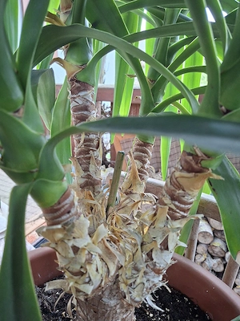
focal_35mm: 23
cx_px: 120
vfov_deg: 73.9
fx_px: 213
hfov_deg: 58.9
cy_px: 160
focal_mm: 5.54
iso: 125
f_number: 1.8
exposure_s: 1/100
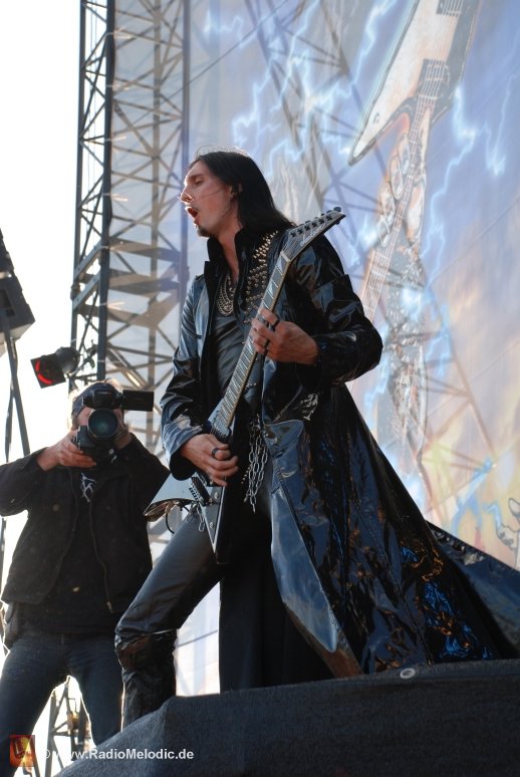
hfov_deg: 15.7
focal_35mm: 87
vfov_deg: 23.4
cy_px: 388
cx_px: 260
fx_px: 1880
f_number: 5.3
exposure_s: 1/125
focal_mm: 58
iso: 200
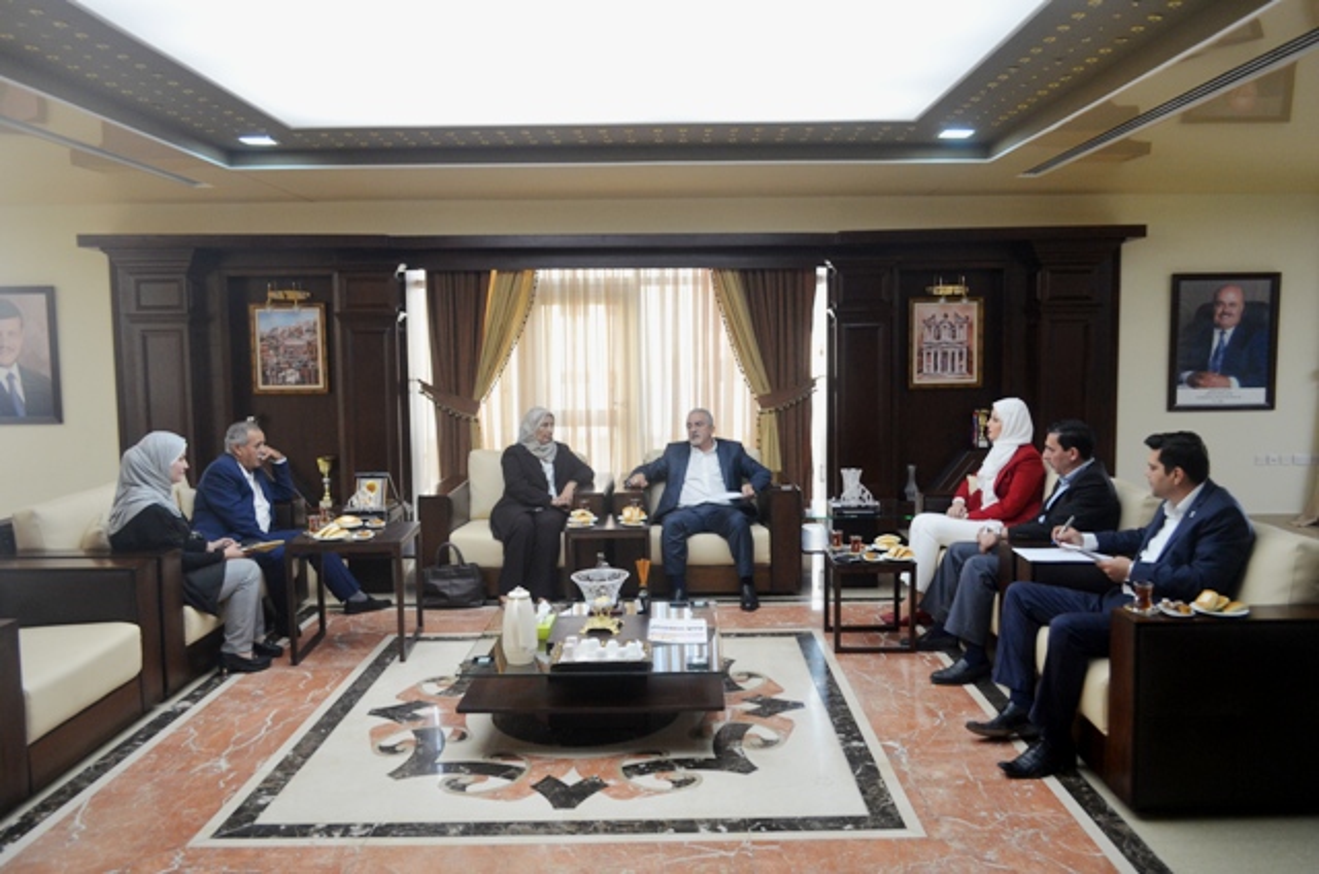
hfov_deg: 67.5
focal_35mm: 27
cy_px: 437
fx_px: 987
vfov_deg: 47.7
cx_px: 660
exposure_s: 1/60
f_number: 4
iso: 800
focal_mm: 18
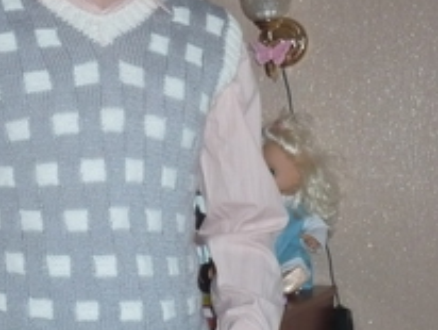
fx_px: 1381
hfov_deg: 18.0
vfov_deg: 13.6
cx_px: 134
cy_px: 141
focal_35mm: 109
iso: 200
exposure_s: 1/30
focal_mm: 8.3
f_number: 3.4
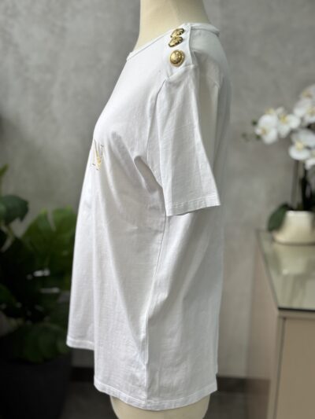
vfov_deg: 36.8
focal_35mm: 52
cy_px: 210
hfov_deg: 28.0
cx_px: 158
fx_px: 631
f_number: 1.6
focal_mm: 5.96
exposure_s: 1/100
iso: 25
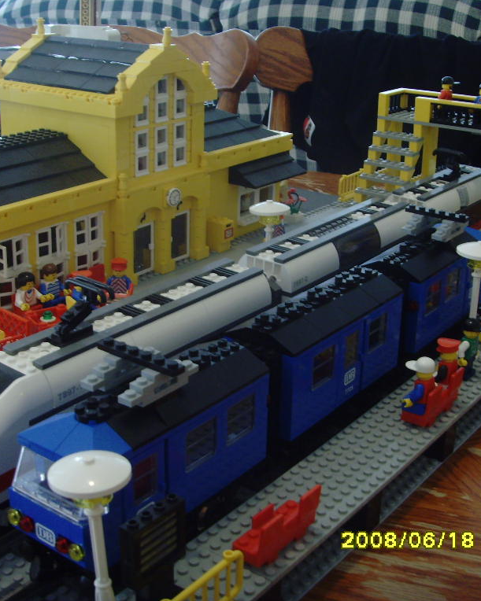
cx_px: 215
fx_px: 908
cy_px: 300
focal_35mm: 51
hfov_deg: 29.7
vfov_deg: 36.7
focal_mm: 6.6
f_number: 3.5
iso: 200
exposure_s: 1/20
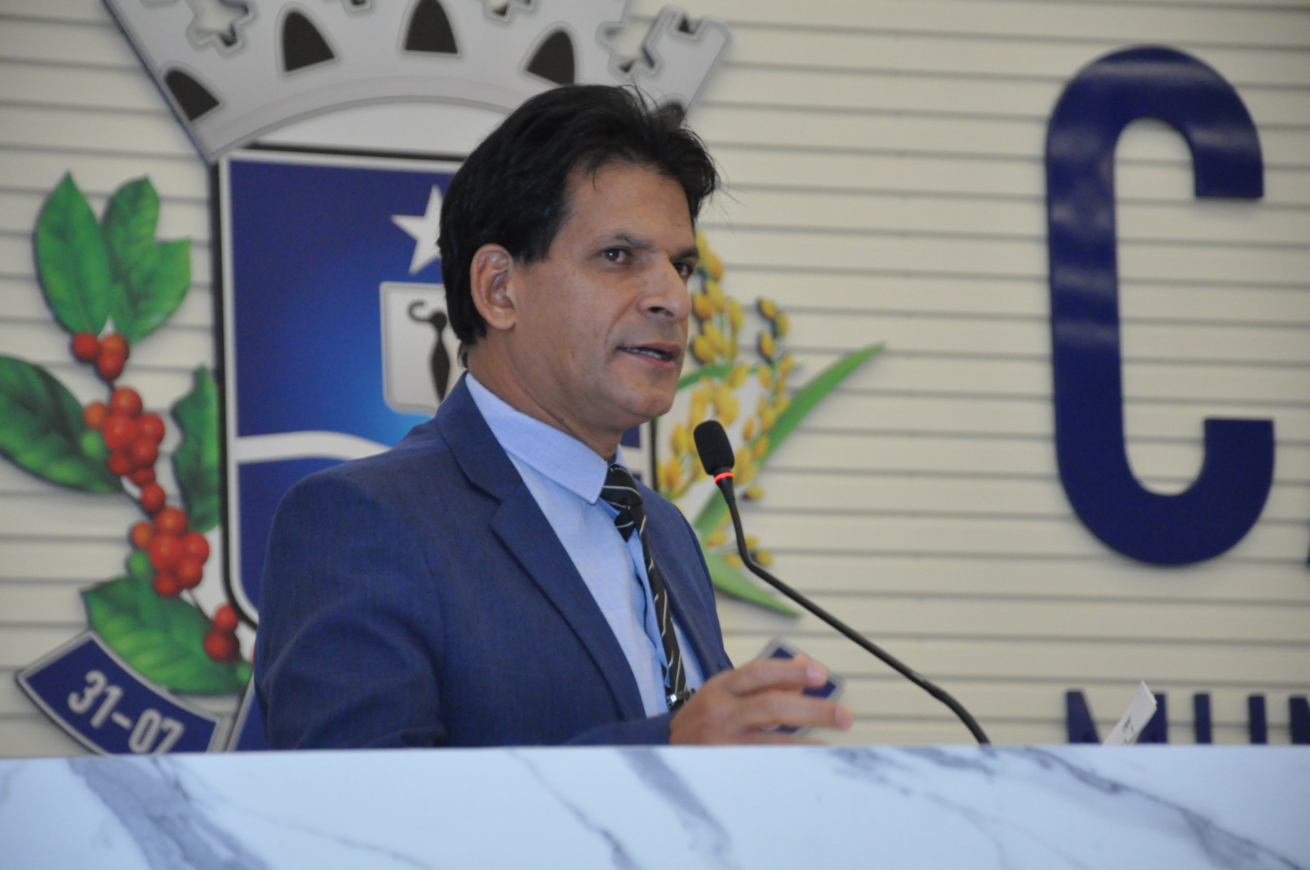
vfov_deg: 8.7
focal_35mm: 158
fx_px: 5724
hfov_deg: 13.1
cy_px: 435
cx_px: 655
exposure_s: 1/100
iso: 2500
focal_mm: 105
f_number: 5.6
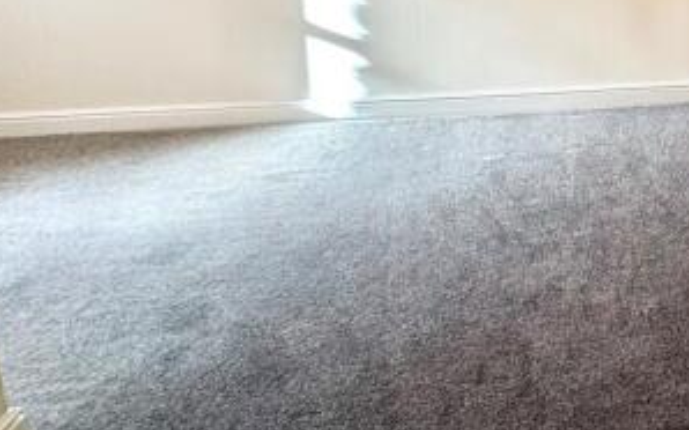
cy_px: -64
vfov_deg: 35.5
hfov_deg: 53.7
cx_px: 658
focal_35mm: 29
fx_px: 544
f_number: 2.2
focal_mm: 2.22
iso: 250
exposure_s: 1/100
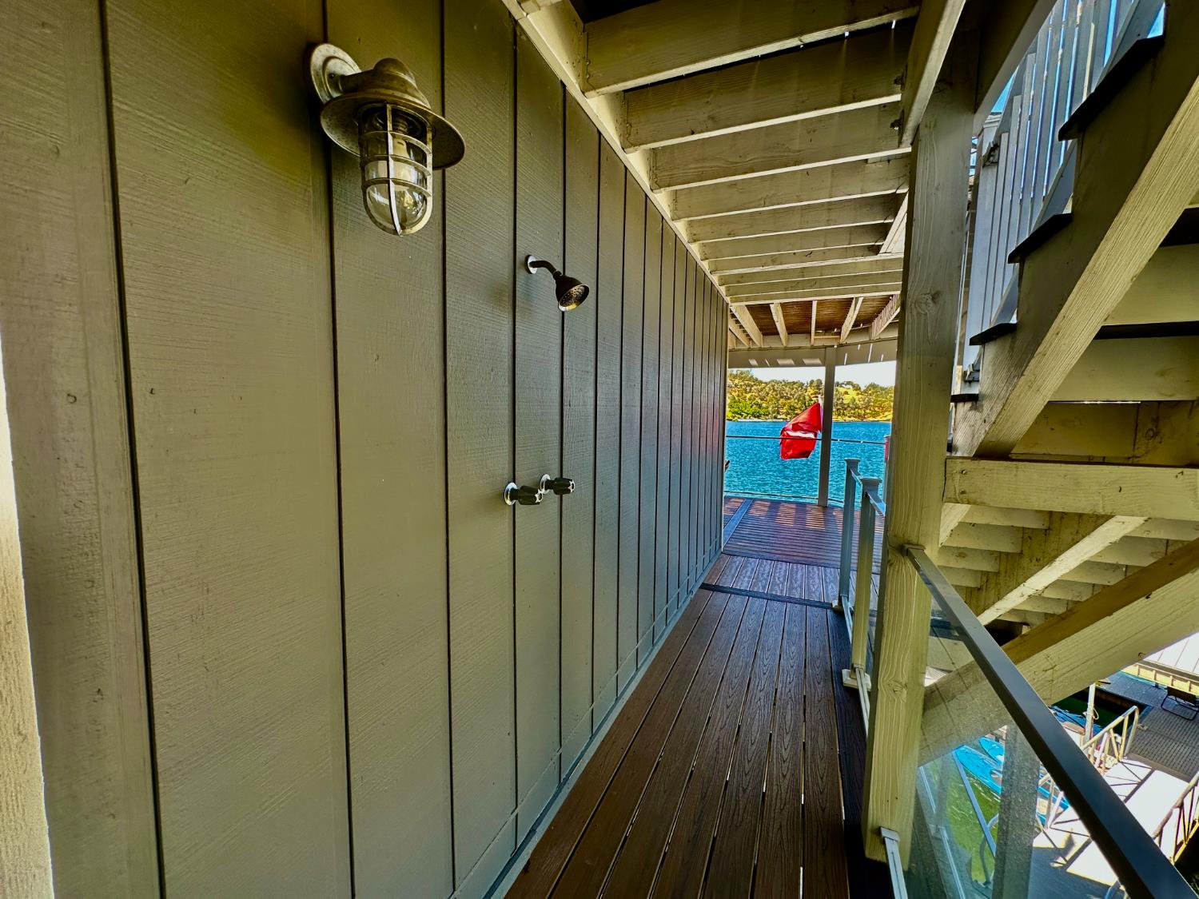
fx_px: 485
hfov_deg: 102.1
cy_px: 450
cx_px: 600
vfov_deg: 85.7
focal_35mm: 14
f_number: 2.2
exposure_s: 1/141
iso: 40
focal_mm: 2.22
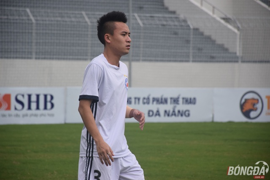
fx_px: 1575
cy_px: 90
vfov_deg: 6.5
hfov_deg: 9.8
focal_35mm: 210
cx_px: 135
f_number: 5.6
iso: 800
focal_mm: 140
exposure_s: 1/800
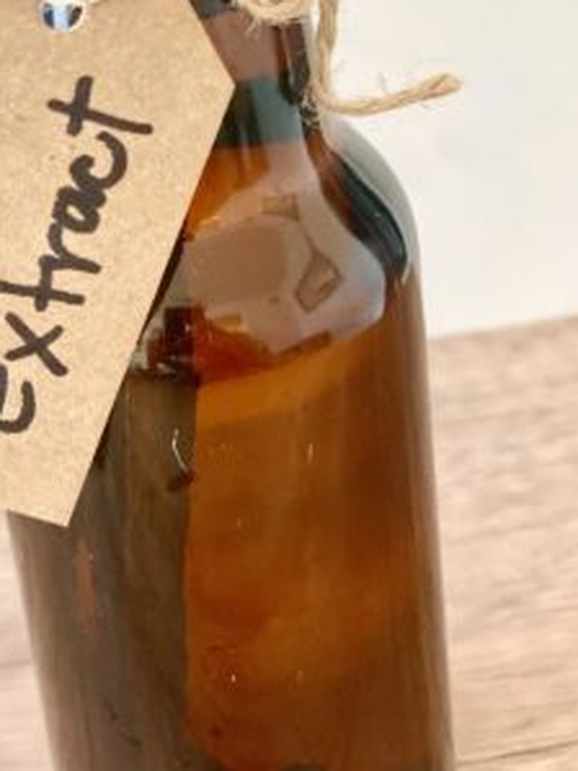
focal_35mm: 87
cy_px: 160
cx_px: 143
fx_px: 1938
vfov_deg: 22.2
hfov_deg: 16.9
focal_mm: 6
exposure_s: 1/122
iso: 200
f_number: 2
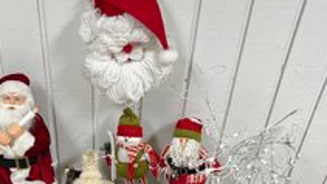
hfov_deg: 44.0
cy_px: 151
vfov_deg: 25.5
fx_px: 399
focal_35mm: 46
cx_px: 111
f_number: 1.5
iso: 250
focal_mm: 5.7
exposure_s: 1/60
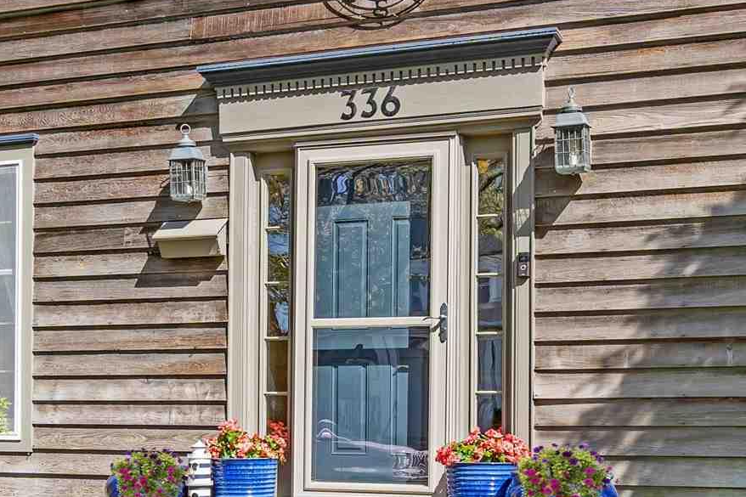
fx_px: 1160
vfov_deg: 23.7
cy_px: 411
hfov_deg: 35.6
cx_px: 379
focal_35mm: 56
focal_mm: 16
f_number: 8
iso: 200
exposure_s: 1/250
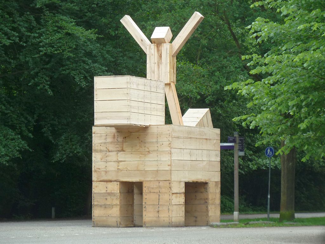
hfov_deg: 10.9
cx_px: 162
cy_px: 122
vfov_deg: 8.2
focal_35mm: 182
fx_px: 1709
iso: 100
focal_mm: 29.9
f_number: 4.5
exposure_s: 1/50
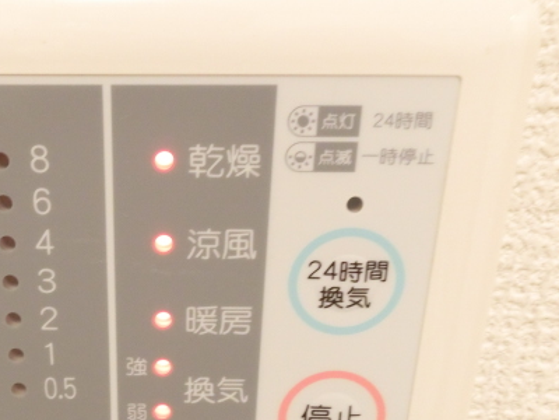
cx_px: 152
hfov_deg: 45.5
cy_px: 256
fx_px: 646
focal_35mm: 40
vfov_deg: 35.8
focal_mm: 4.4
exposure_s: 1/20
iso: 800
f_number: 3.3
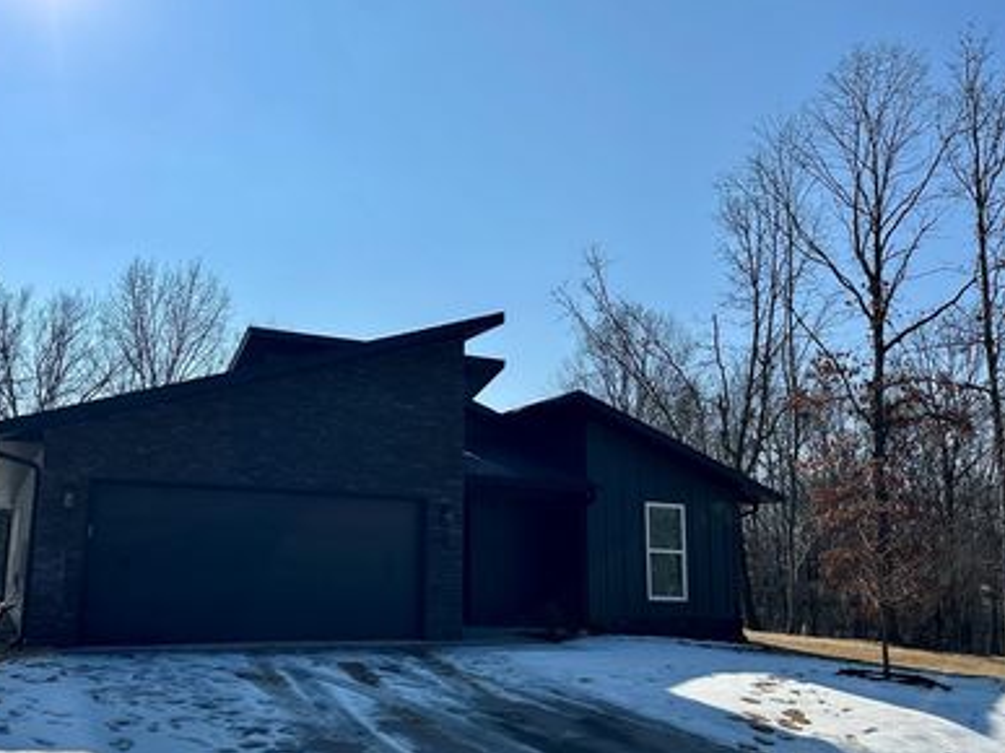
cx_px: 405
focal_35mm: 31
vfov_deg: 45.4
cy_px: 414
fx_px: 900
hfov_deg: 57.9
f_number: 1.78
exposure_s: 1/10753
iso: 80
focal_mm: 6.86
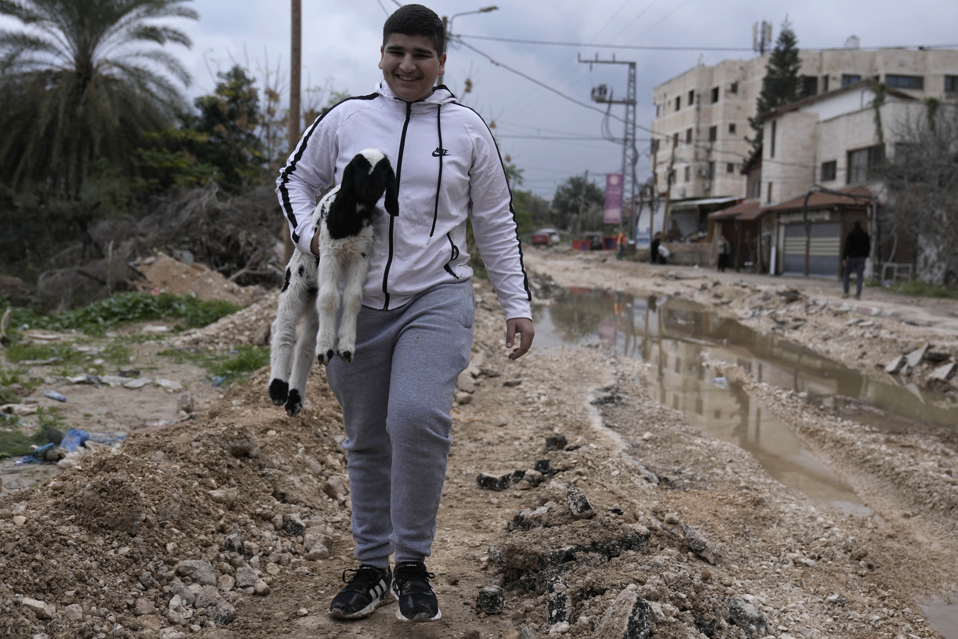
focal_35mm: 40
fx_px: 1064
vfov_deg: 33.4
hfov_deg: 48.4
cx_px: 503
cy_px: 314
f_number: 3.5
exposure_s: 1/2500
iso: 250
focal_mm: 35
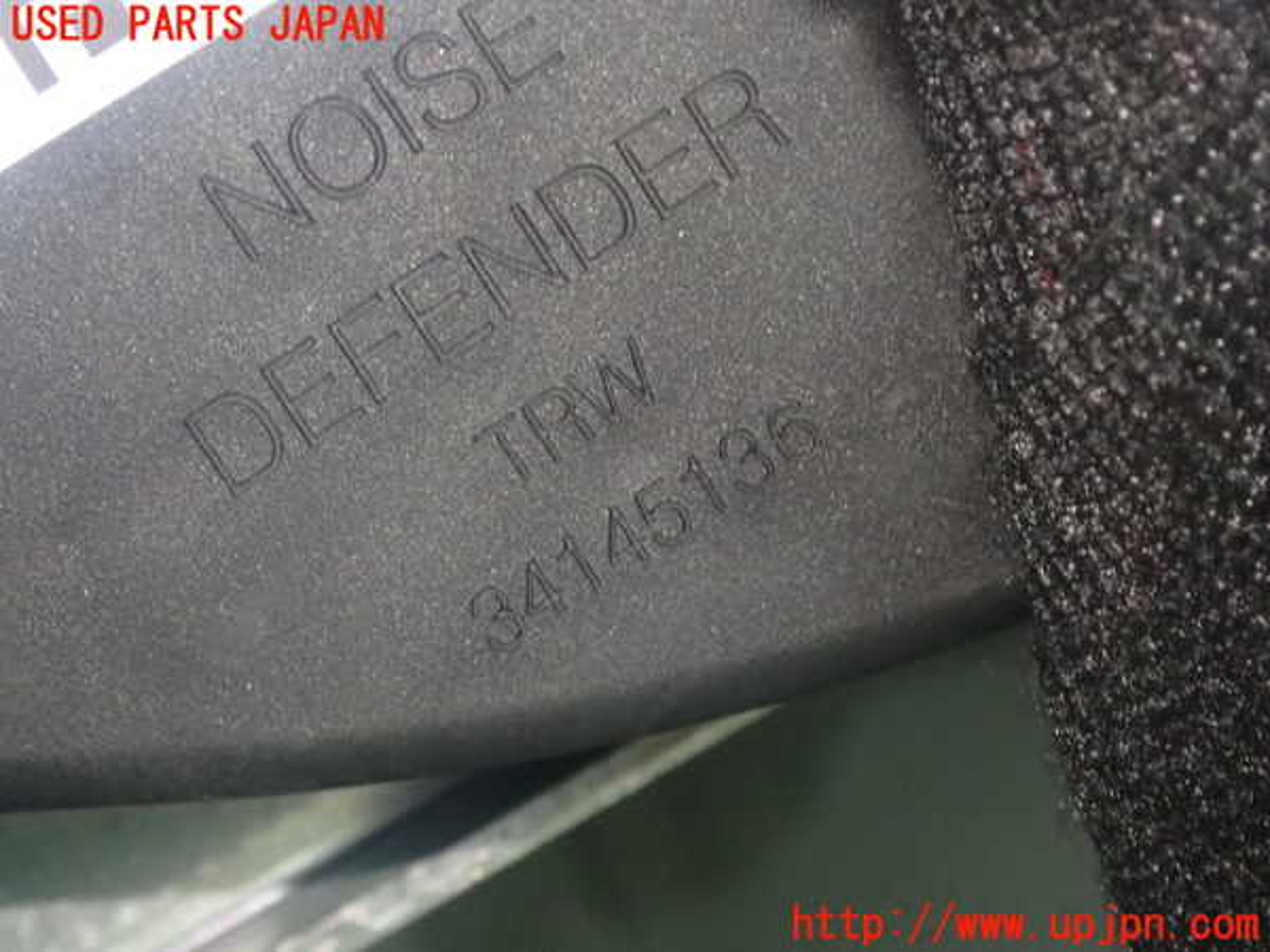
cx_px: 635
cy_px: 476
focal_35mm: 100
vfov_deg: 14.8
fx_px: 3669
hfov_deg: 19.6
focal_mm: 18
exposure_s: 1/25
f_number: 4.9
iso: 1250
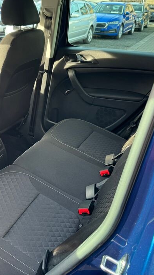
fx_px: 276
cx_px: 23
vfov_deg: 52.7
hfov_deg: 30.1
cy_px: 126
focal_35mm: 38
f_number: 1.78
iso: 125
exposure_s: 1/121
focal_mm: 6.76
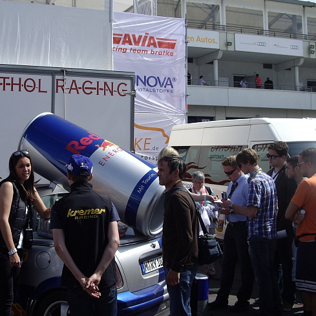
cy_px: 161
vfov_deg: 31.1
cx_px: 128
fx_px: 568
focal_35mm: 55
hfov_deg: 31.0
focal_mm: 7.9
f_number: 5.6
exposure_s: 1/320
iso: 50
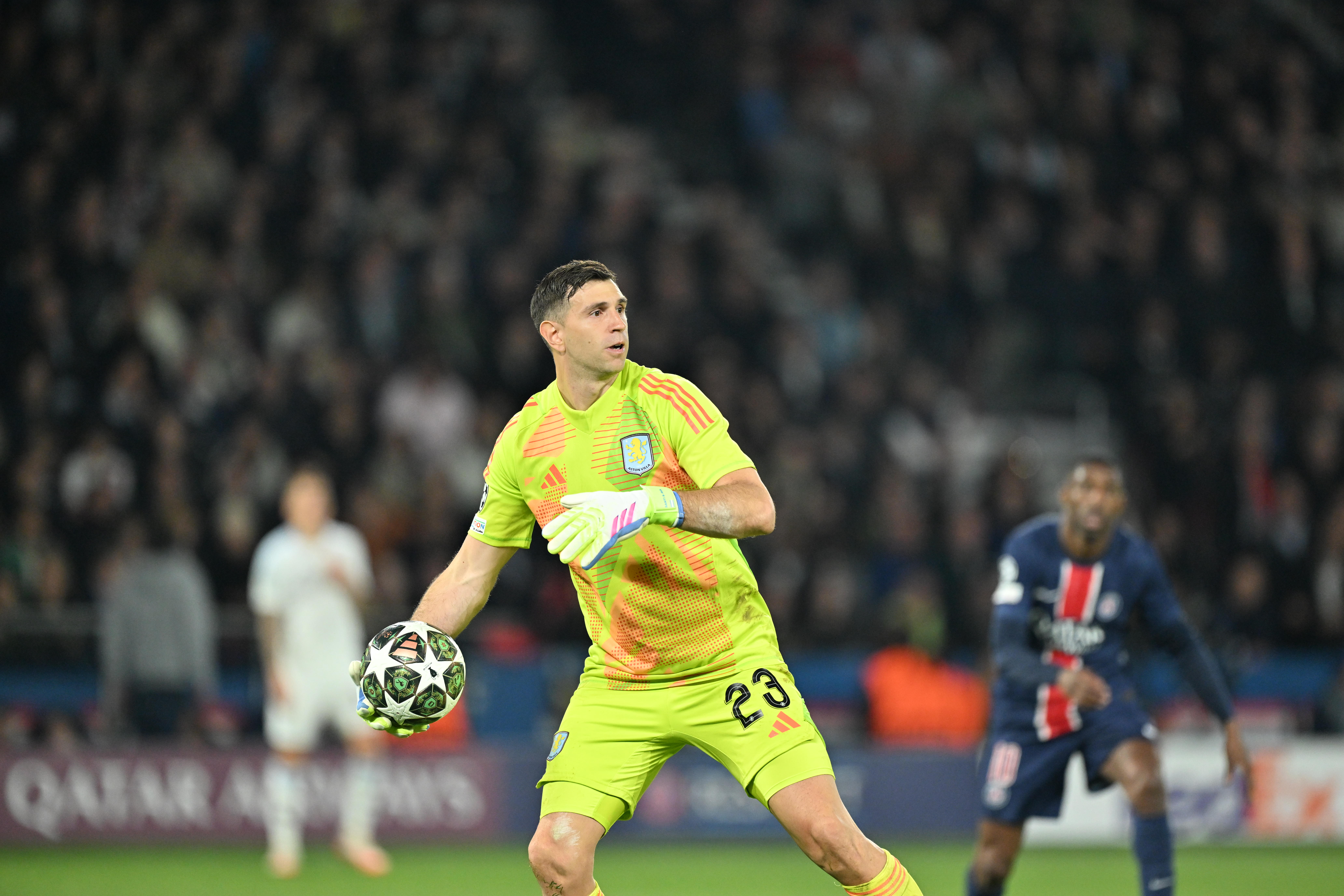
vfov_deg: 3.4
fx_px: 14932
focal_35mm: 400
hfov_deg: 5.2
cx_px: 672
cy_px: 448
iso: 2500
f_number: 2.8
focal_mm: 400
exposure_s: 1/2000
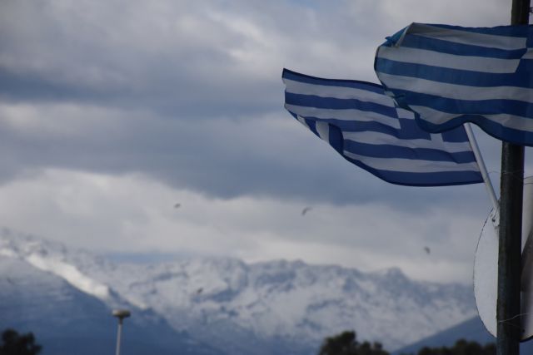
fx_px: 3110
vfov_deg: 6.5
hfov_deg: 9.8
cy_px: 178
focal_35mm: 210
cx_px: 266
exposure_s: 1/8000
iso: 1250
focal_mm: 140
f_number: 8
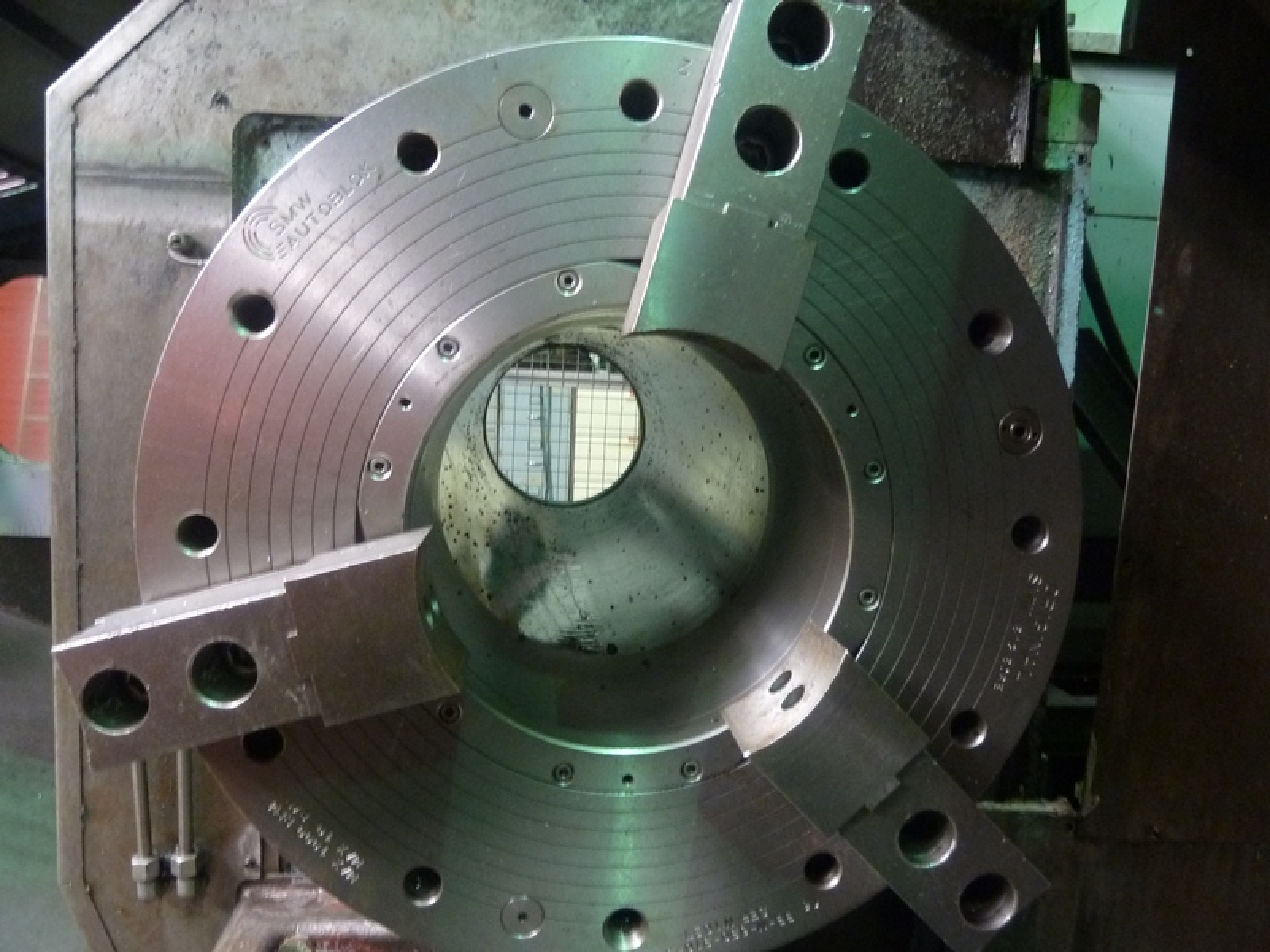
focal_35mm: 25
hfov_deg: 69.4
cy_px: 476
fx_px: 917
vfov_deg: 54.9
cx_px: 635
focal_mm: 4.1
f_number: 3.3
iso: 400
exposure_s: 1/5
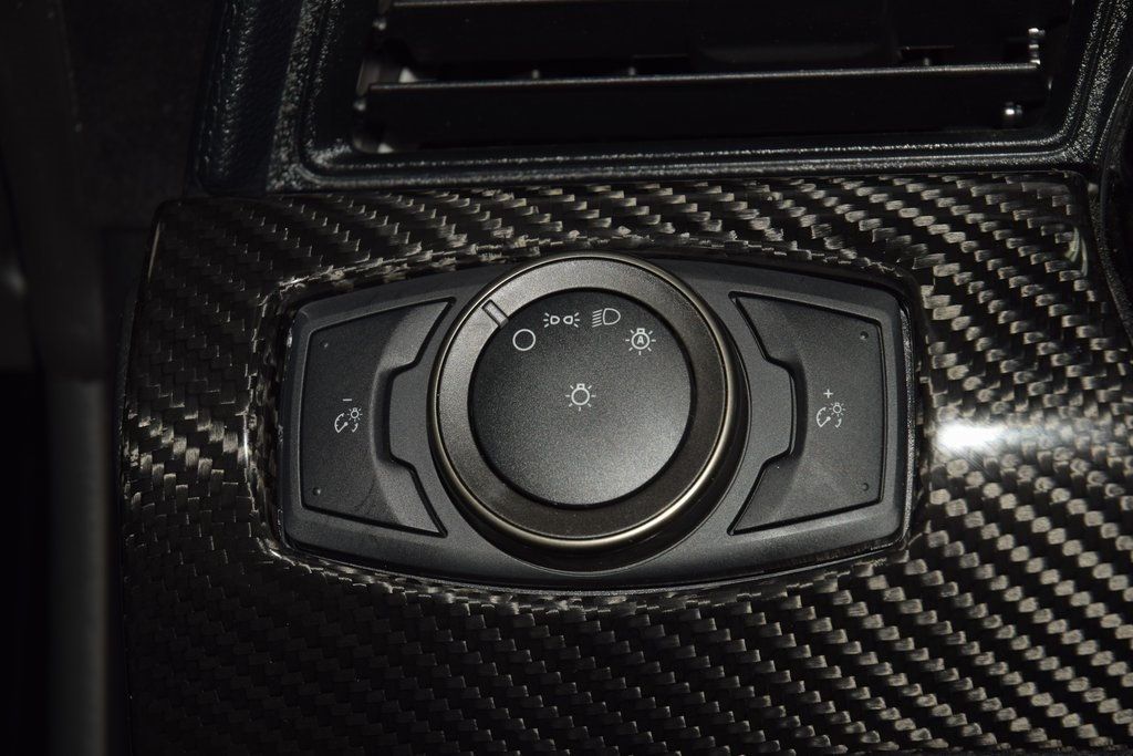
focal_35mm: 105
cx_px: 566
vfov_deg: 13.0
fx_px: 3305
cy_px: 378
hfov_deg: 19.5
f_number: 8
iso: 100
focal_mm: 70
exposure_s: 1/125
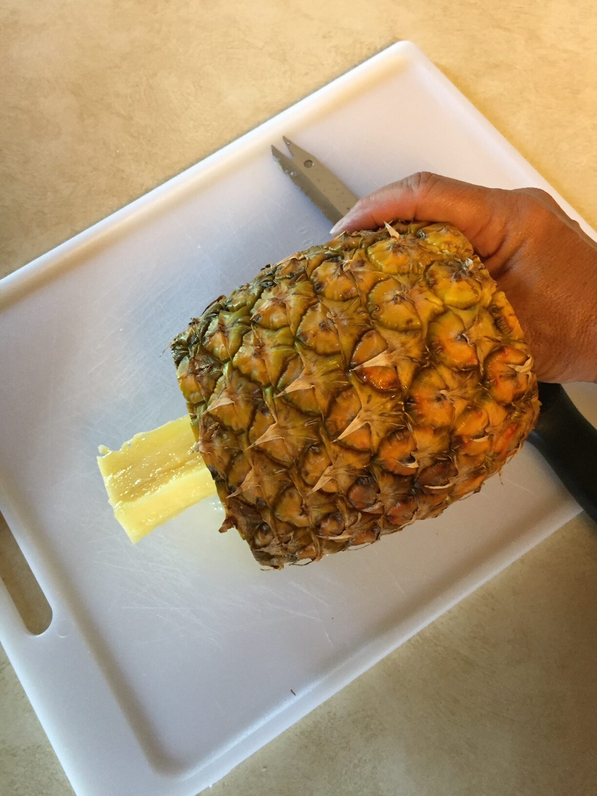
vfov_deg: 61.7
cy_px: 398
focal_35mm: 29
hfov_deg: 48.2
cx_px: 298
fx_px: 667
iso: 200
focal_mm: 4.15
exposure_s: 1/30
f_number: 2.2
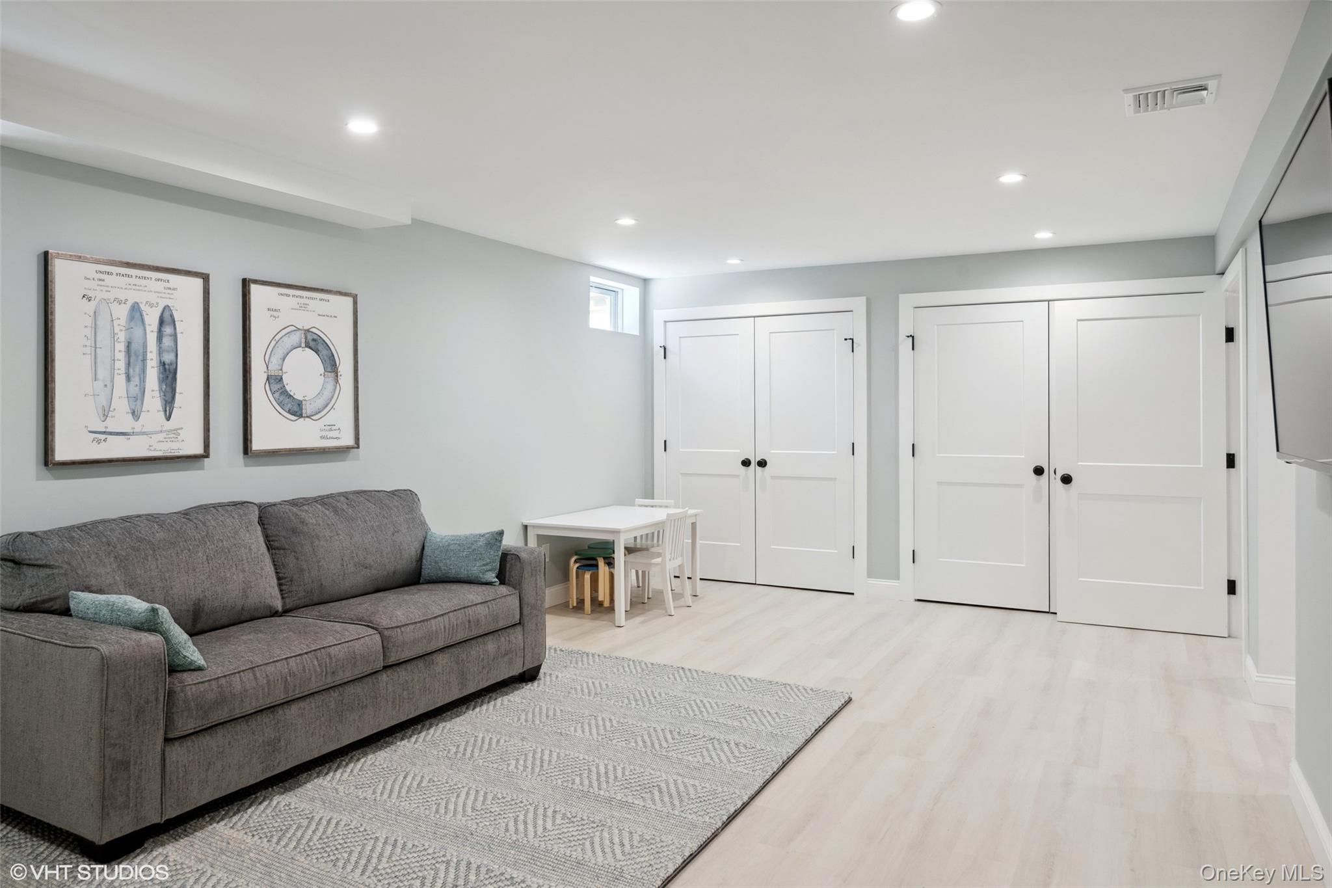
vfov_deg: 55.1
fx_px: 851
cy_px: 444
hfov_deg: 76.1
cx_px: 666
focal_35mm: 23
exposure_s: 1/13
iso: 400
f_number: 8
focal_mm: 23
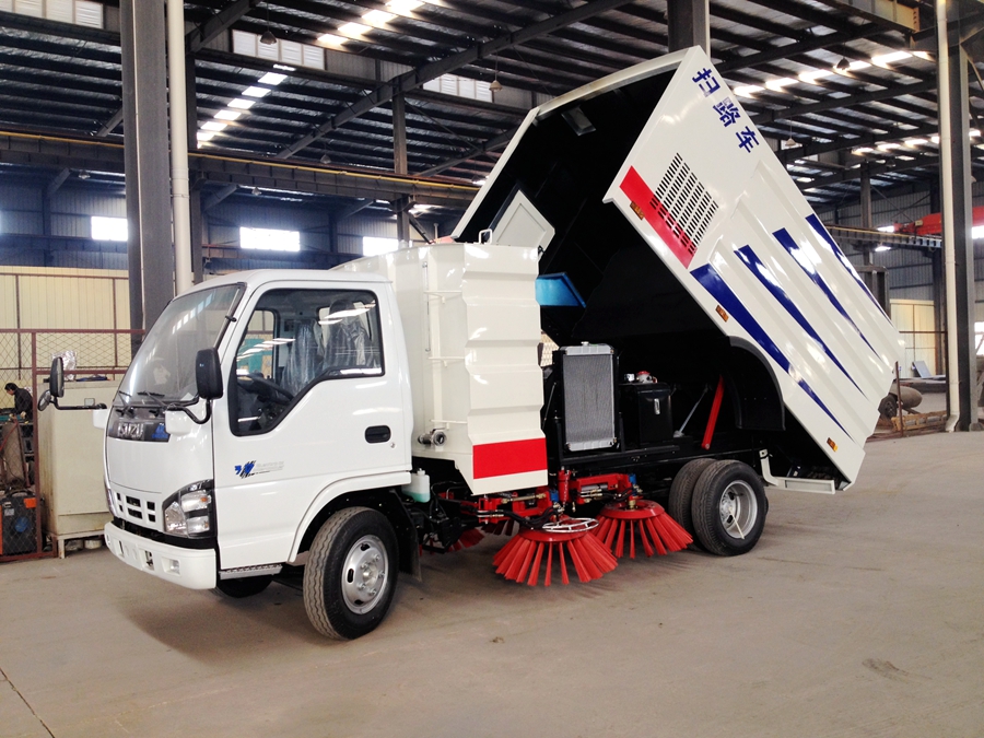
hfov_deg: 52.6
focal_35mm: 35
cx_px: 492
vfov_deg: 40.7
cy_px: 369
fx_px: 995
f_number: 2.4
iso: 50
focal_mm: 4.28
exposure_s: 1/24
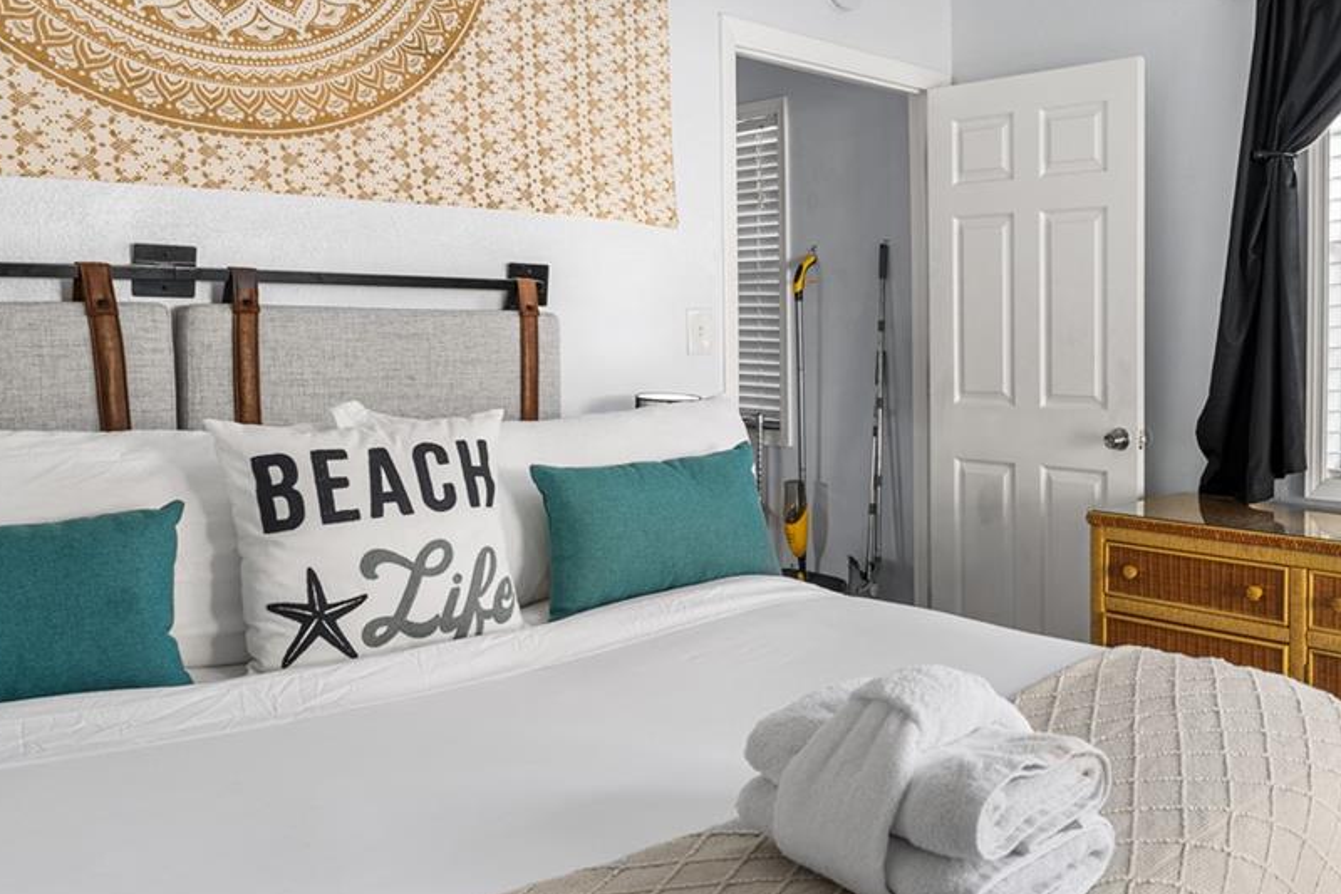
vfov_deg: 43.0
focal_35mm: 30
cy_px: 512
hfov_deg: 57.3
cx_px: 1048
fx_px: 1132
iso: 125
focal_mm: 15.2
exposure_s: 1/3
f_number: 8
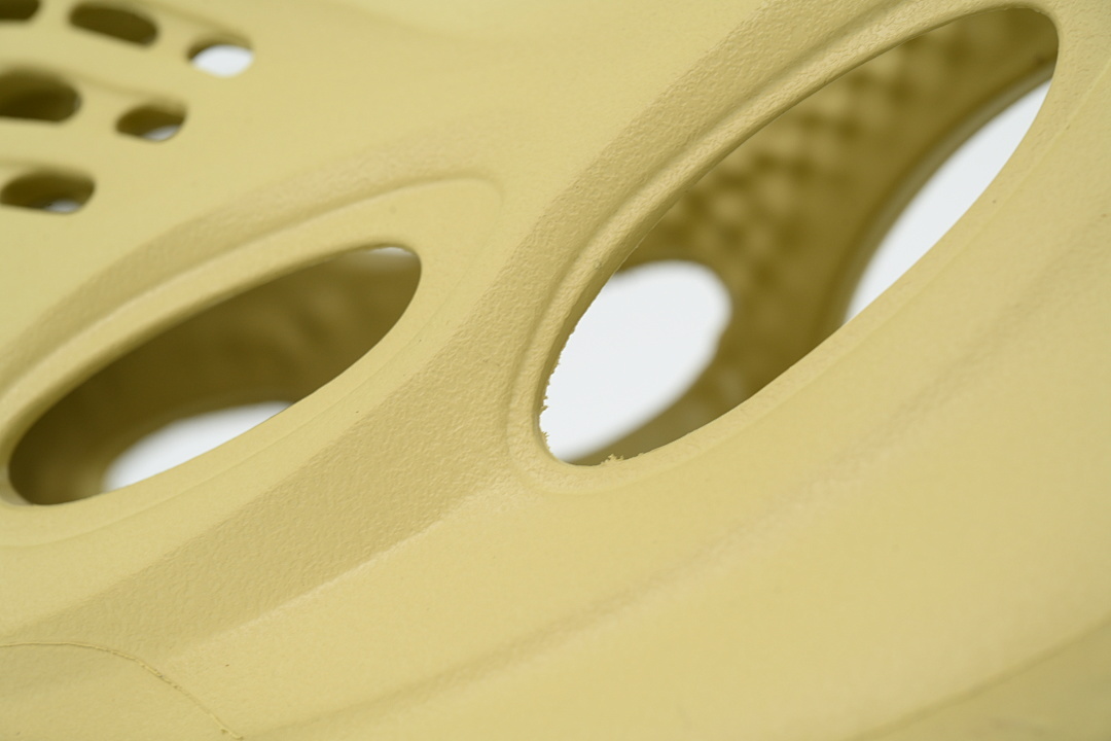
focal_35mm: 115
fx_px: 3549
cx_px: 556
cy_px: 370
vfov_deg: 11.9
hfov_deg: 17.8
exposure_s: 1/100
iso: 400
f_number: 11
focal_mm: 115
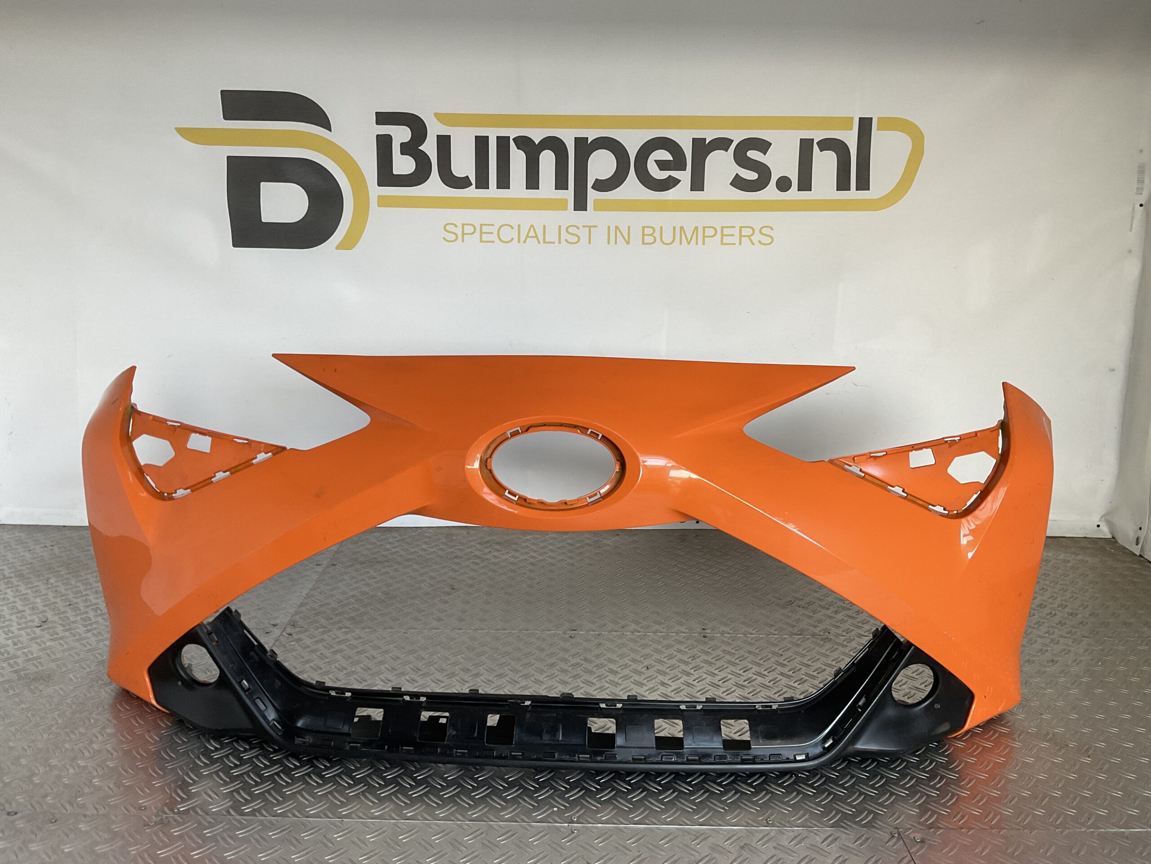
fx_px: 964
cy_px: 432
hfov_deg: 61.7
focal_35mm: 29
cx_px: 576
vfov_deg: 48.2
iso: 64
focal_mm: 3
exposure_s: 1/120
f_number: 1.8
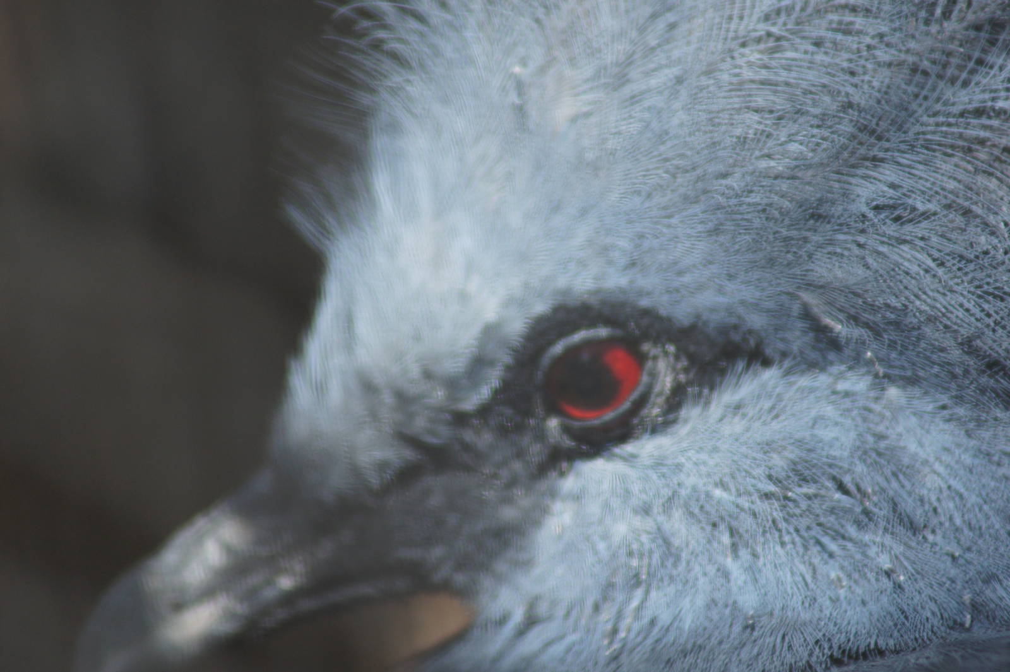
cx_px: 505
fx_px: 12618
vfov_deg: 3.1
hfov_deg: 4.6
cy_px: 336
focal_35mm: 450
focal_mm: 300
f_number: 5.6
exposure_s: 1/500
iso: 400
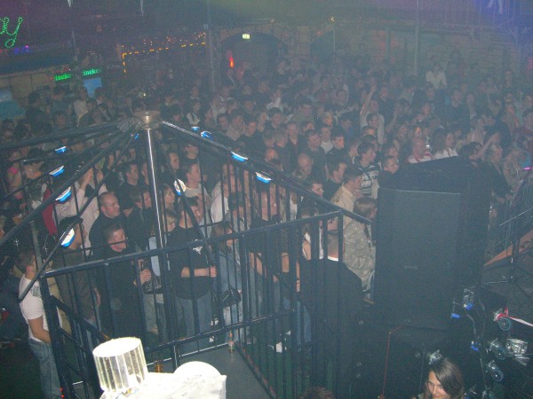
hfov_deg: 49.0
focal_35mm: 38
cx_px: 266
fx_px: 585
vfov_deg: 37.7
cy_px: 200
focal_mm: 7.9
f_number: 2.8
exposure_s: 1/60
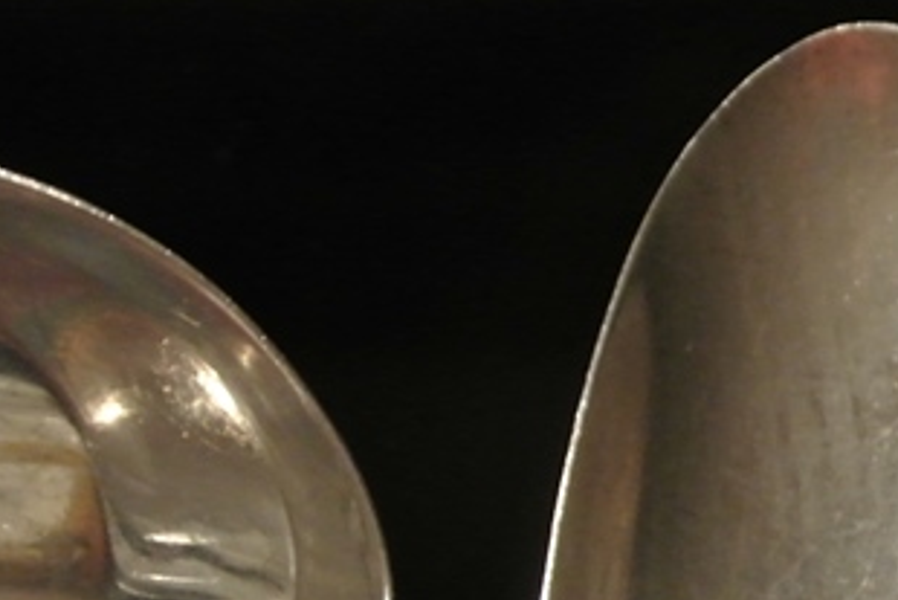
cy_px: 949
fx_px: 3144
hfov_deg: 15.2
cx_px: 1275
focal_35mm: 126
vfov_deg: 10.5
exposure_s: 1/30
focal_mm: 14.5
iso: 900
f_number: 4
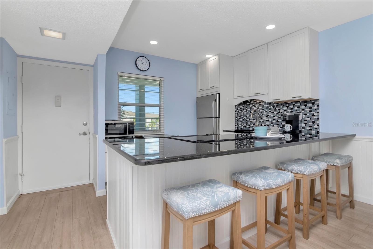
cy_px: 124
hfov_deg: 95.0
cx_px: 186
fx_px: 171
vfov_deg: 72.0
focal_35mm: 16
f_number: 8
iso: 640
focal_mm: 11
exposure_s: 1/200
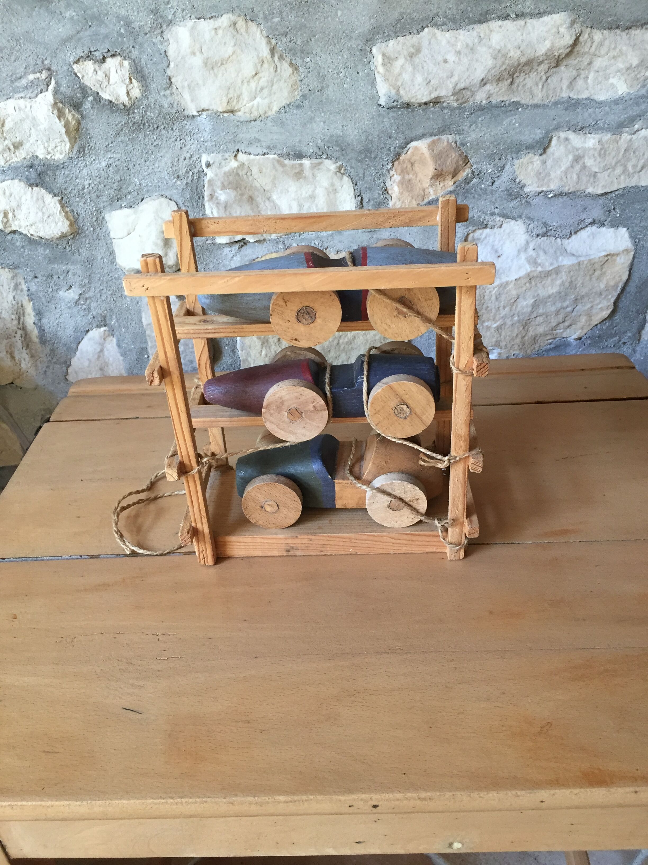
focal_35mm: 29
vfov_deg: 61.7
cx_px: 324
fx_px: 724
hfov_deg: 48.2
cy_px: 432
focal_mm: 4.15
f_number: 2.2
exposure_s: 1/33
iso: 160
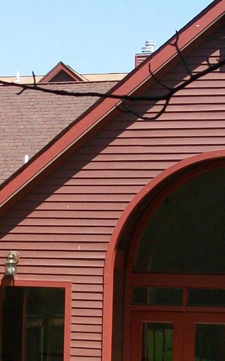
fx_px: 1157
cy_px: 233
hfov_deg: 10.7
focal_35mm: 118
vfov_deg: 17.6
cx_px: -103
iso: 64
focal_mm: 6
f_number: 2.7
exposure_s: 1/640
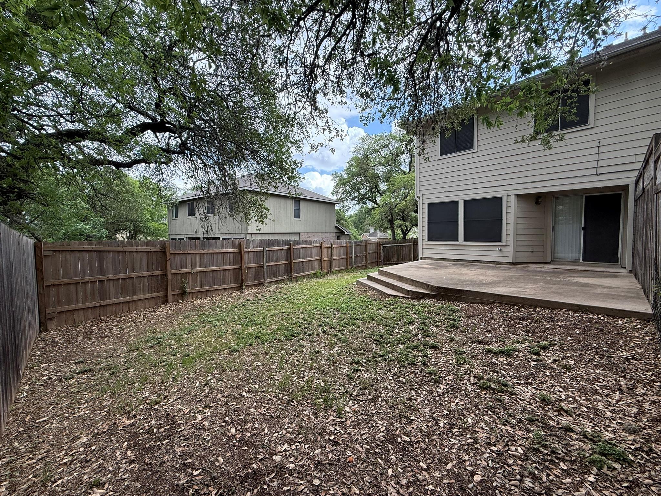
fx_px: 267
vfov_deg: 85.7
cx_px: 330
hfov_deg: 102.1
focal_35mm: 14
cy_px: 248
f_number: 2.2
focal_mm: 2.22
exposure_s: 1/465
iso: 64
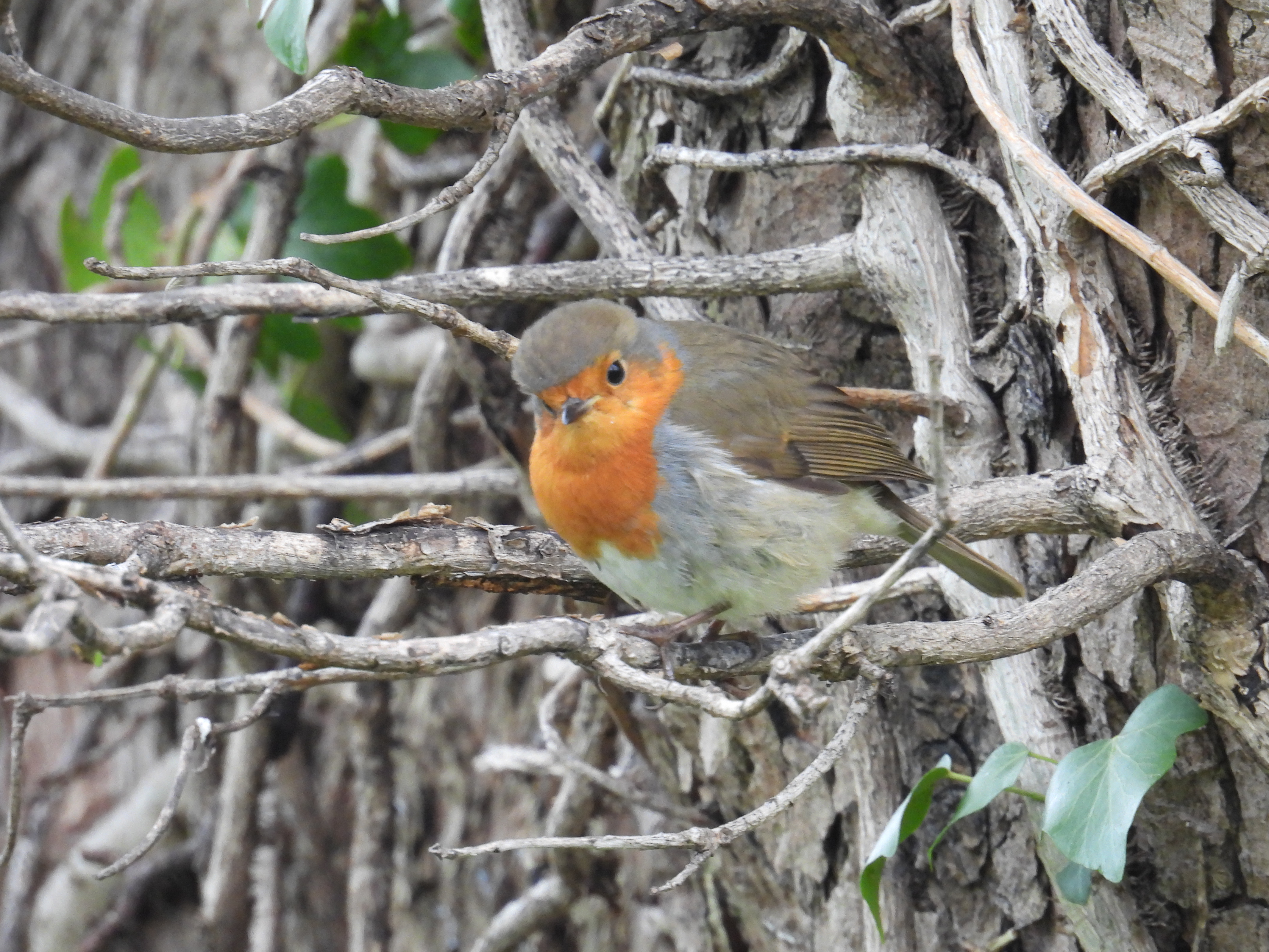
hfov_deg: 1.5
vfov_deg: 1.1
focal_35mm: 1297
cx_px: 683
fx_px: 47551
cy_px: 477
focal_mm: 214
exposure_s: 1/60
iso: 560
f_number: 6.3
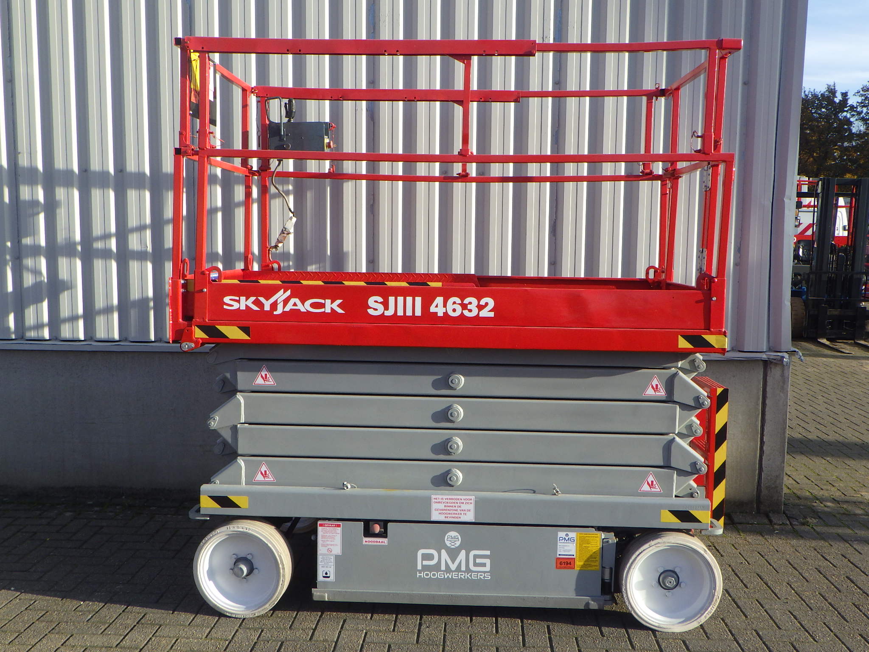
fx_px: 854
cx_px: 434
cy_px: 326
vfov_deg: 41.8
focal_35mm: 34
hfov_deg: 54.0
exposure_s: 1/320
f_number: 4.6
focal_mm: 6.1
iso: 125
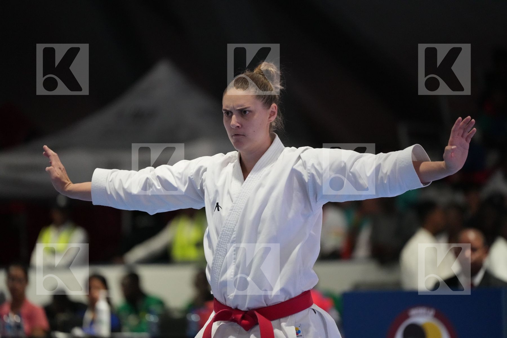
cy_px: 169
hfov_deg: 10.3
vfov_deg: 6.9
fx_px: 2816
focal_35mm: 200
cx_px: 254
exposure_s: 1/500
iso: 8000
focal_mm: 200
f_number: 2.8
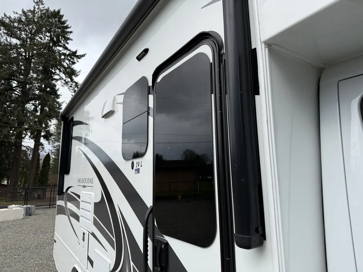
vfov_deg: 56.8
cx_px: 182
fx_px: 252
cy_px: 136
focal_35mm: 24
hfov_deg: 71.6
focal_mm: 6.76
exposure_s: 1/2445
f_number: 1.78
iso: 80
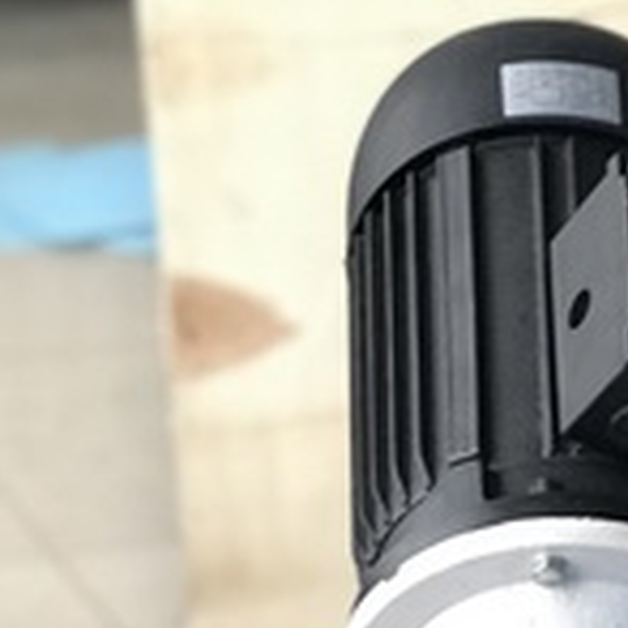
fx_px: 4228
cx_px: 722
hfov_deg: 8.4
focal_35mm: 206
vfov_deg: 8.1
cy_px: 1209
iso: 400
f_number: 2.8
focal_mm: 6.6
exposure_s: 1/50
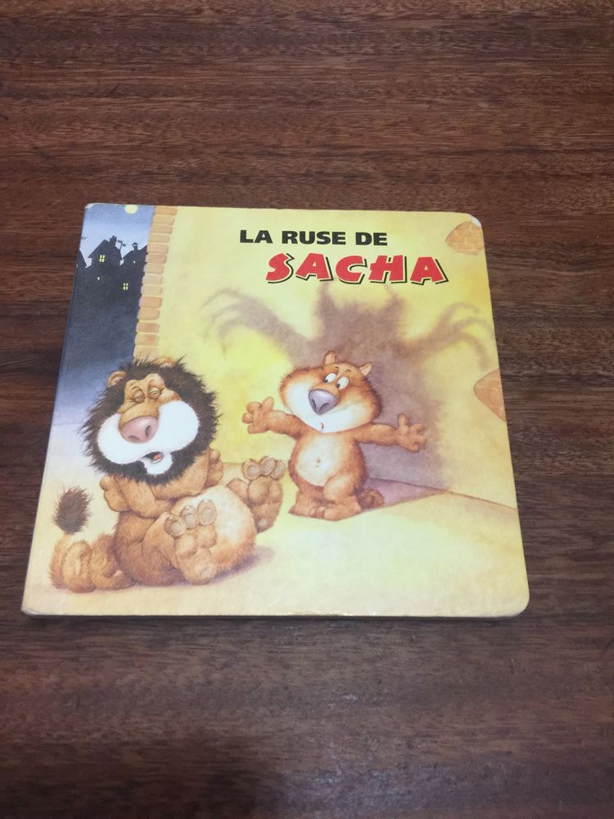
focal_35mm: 29
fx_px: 686
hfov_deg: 48.2
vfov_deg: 61.7
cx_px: 307
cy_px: 410
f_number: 2.2
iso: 125
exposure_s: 1/10
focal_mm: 4.15
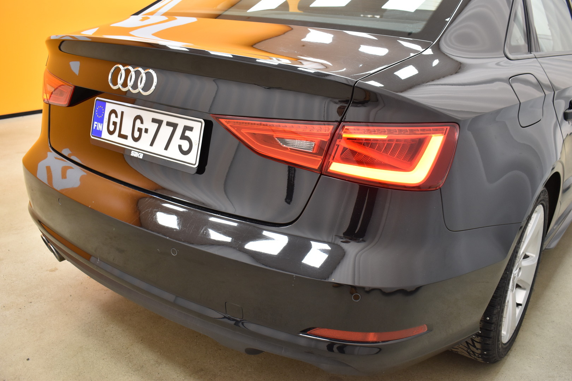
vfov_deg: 40.0
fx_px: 524
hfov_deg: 57.2
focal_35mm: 33
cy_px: 190
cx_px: 286
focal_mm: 22
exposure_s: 1/40
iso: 500
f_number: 3.8
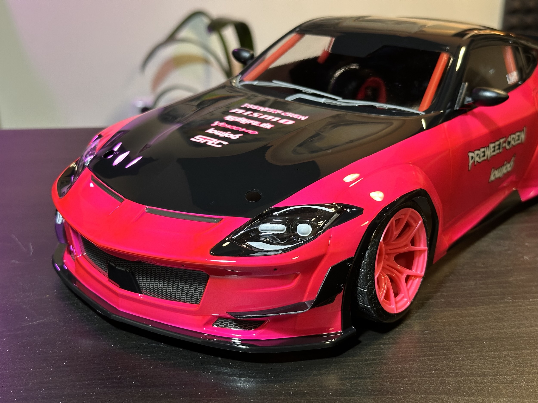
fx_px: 746
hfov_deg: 39.7
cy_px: 202
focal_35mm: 48
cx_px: 269
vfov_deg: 30.3
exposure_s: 1/33
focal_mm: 6.86
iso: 250
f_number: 1.78
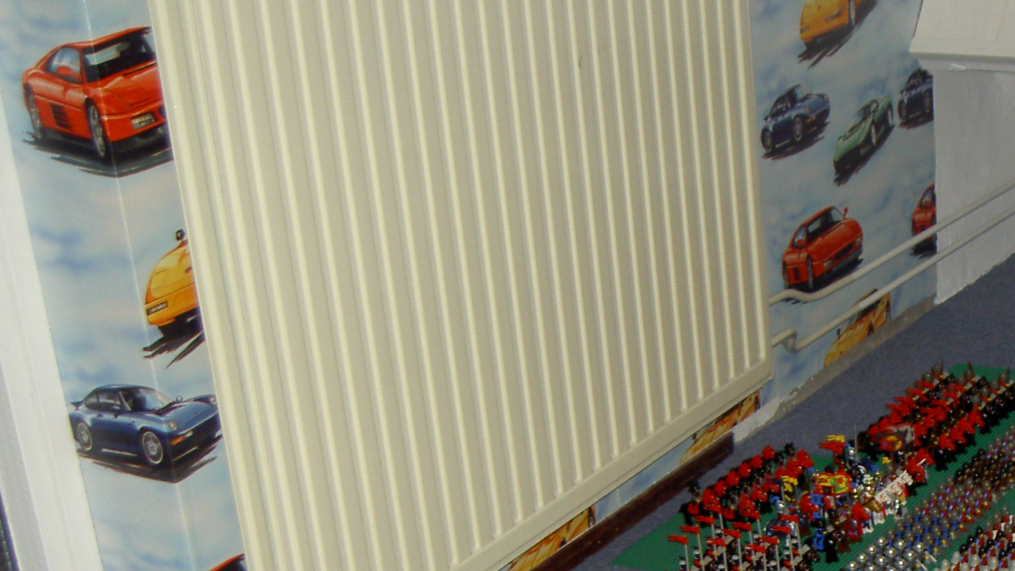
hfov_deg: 25.9
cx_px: 932
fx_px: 2126
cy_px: 683
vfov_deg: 14.8
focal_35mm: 79
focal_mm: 8
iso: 100
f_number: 2.8
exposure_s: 1/60
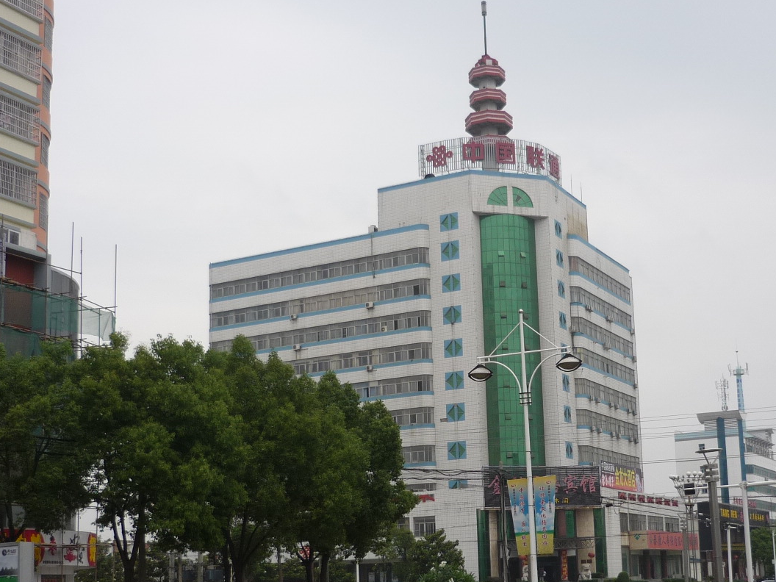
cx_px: 486
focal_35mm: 50
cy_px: 385
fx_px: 1121
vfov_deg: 28.9
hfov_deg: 37.9
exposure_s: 1/640
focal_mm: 5.5
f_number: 2.8
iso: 100
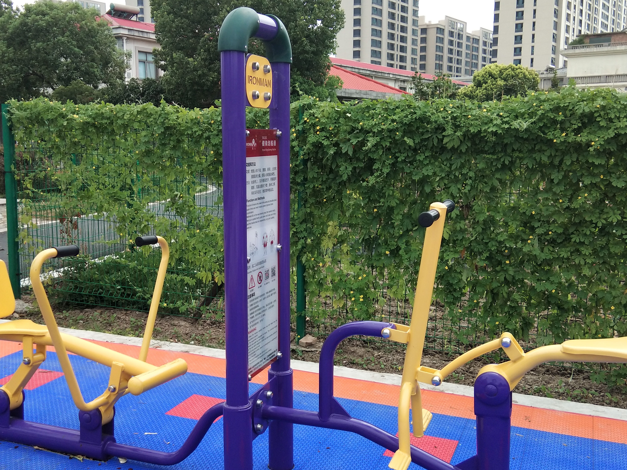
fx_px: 779
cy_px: 259
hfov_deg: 43.8
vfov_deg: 33.6
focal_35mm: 43
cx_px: 302
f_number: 2.2
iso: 50
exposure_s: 1/606
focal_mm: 3.69
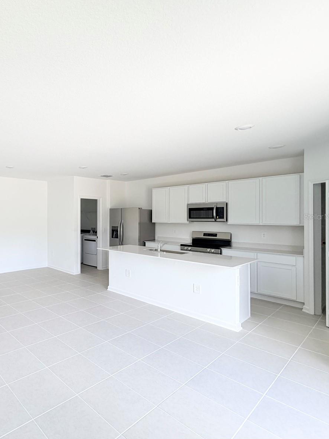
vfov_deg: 84.7
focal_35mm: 19
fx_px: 241
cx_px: 41
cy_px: 216
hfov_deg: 59.8
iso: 200
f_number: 2.2
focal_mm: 2.22
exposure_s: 1/121
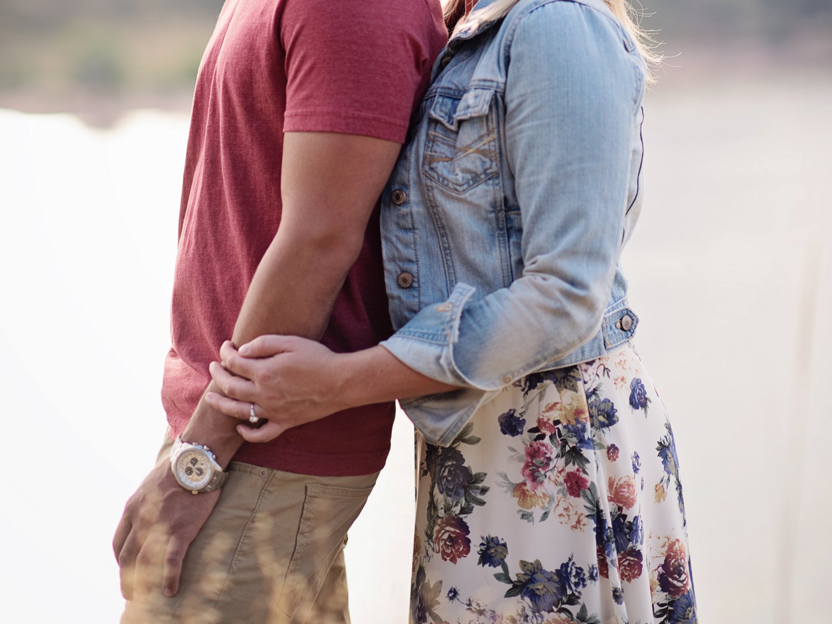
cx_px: 416
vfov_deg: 12.0
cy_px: 110
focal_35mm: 123
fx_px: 2957
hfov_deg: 16.0
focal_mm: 85
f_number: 2
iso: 200
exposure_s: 1/1000
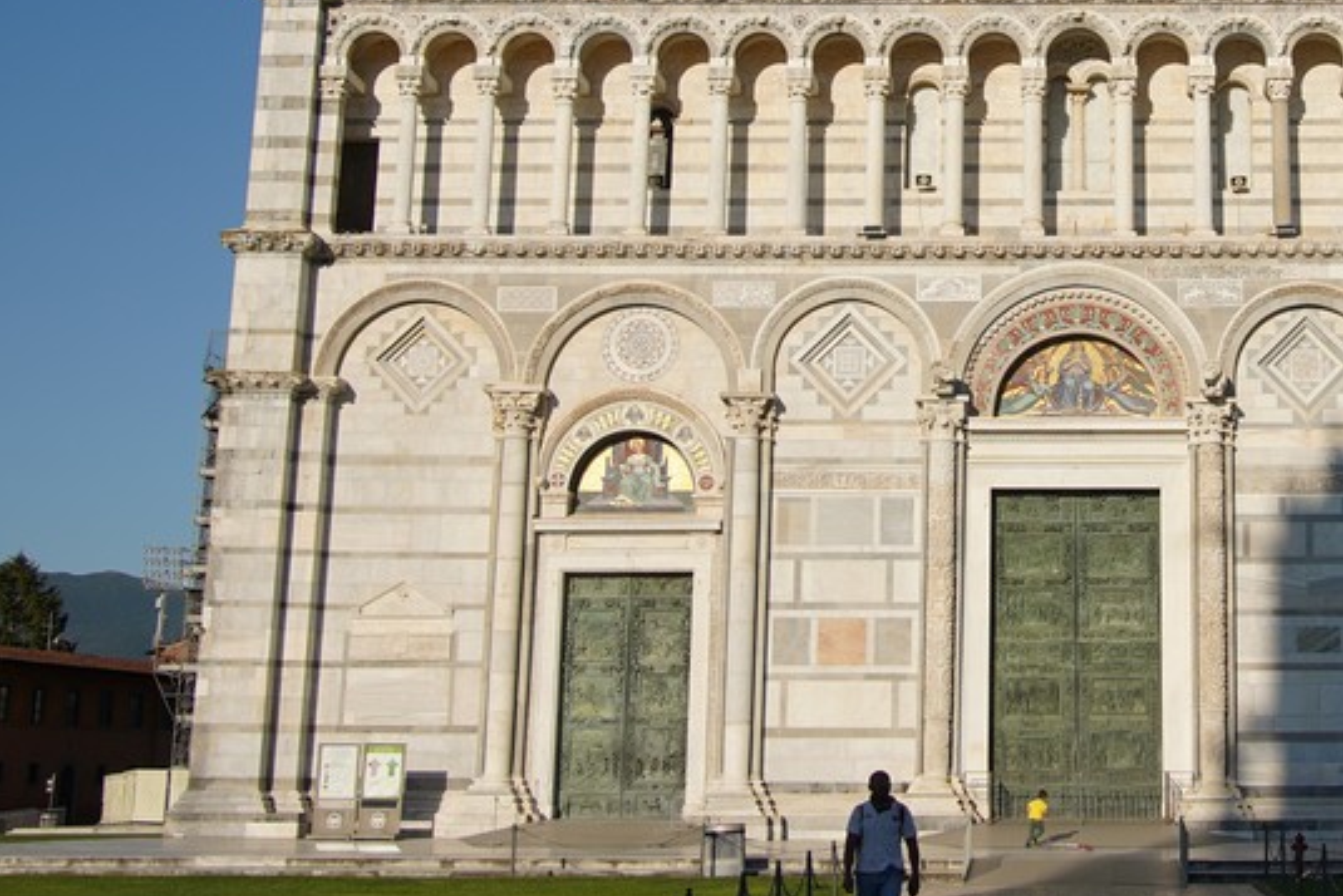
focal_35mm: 65
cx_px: 1125
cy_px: 128
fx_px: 2425
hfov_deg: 30.0
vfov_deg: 20.6
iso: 100
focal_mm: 29
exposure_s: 1/400
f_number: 8
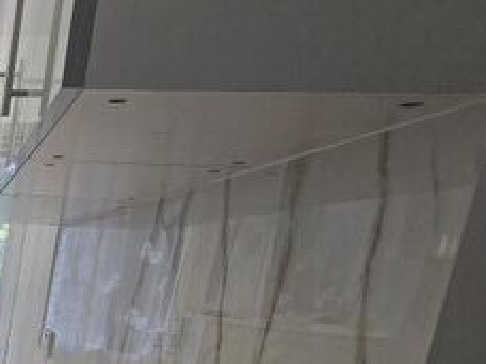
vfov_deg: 33.0
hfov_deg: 29.7
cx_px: -228
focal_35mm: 40
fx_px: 562
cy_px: 365
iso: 100
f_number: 2.2
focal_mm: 2.2
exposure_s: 1/50
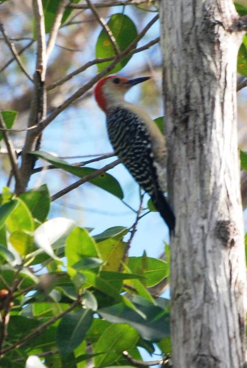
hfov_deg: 1.4
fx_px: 10410
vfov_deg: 2.0
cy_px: 213
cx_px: 73
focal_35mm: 1015
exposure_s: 1/160
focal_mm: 300
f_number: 10
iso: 400
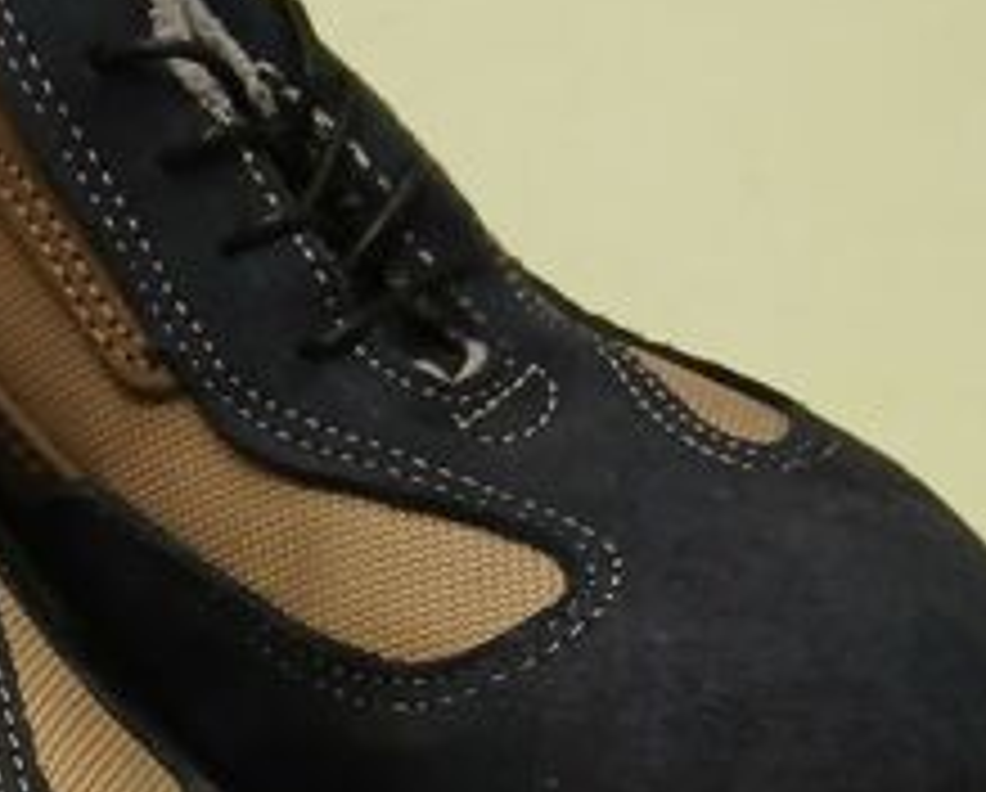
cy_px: 1048
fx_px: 2163
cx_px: 18
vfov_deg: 19.1
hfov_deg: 24.6
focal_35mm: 74
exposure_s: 1/33.3
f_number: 1.8
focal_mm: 3.98
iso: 250
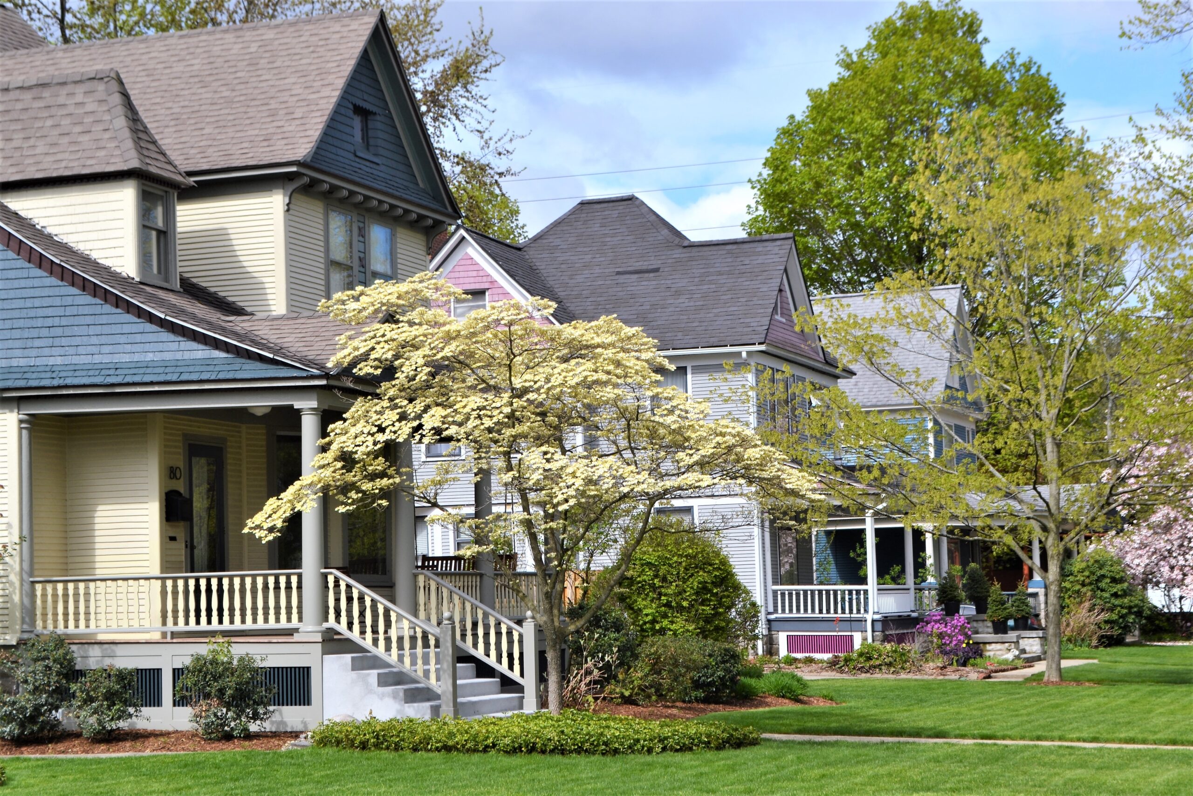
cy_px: 398
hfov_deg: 27.0
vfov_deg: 18.2
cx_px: 596
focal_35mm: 75
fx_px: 2485
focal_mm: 50
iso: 100
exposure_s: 1/250
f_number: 8
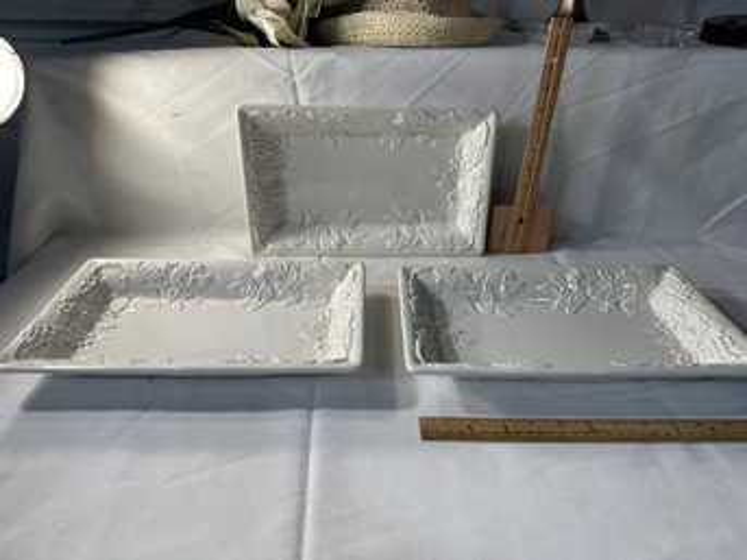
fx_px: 518
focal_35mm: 24
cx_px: 374
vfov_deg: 56.8
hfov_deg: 71.6
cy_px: 280
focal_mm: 6.86
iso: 64
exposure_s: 1/120
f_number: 1.78
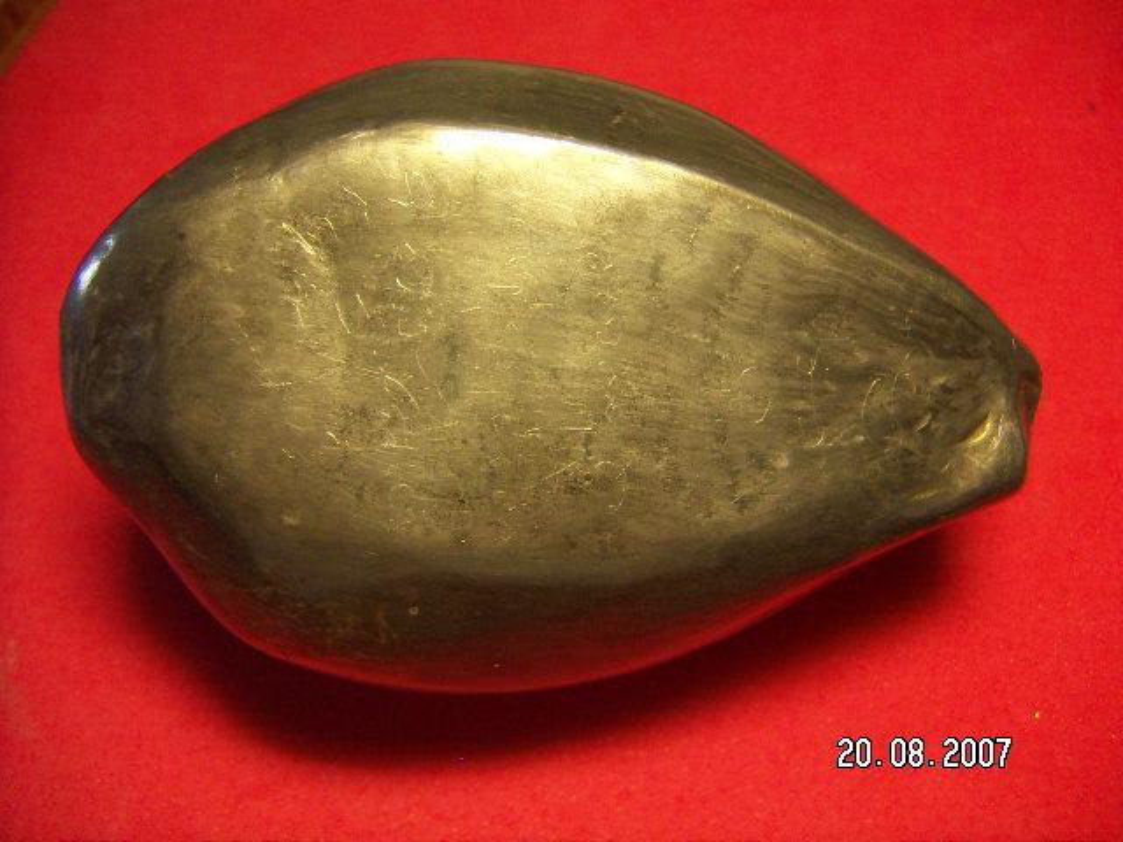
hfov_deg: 51.4
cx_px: 562
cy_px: 421
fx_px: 1168
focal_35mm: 36
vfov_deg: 39.7
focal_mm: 4.7
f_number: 2.8
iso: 160
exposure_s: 1/50
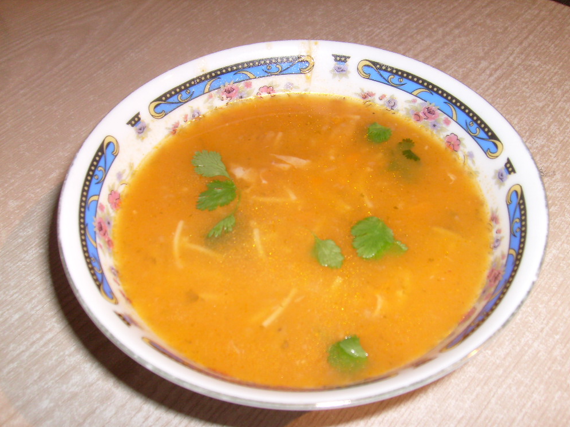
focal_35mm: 36
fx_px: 593
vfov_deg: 39.7
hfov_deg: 51.4
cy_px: 219
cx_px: 289
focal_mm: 5.8
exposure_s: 1/45
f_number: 2.8
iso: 100
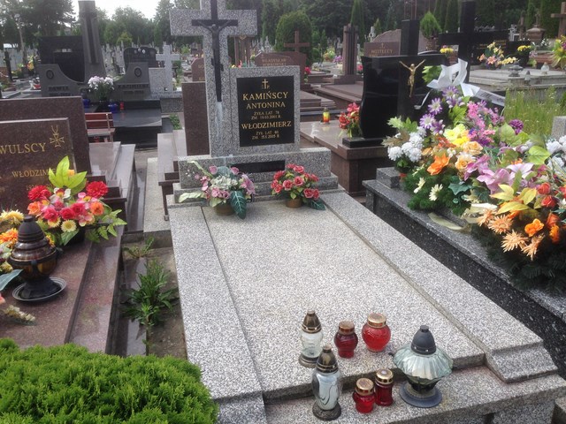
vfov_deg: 42.9
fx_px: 540
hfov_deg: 55.4
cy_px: 212
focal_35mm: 33
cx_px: 283
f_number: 2.4
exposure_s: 1/786
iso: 50
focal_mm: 4.12
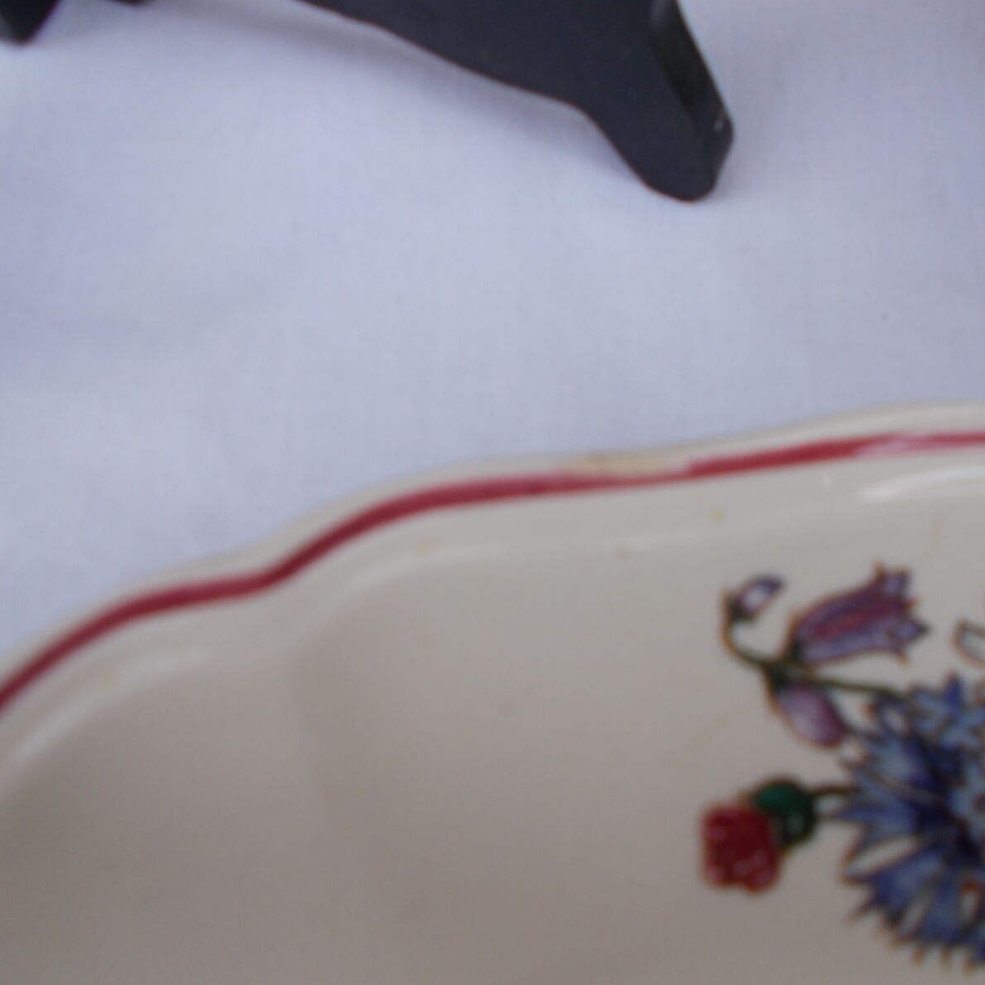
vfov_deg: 52.5
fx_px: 998
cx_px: 597
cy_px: 489
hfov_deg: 52.1
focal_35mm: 31
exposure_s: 1/200
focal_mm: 4.6
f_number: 3.2
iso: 80
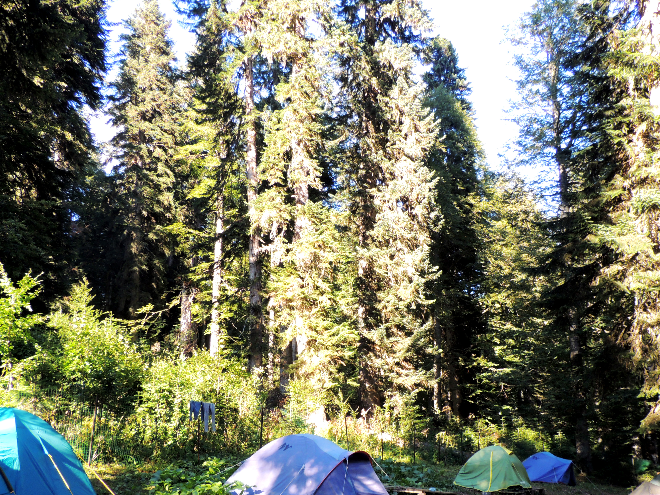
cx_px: 328
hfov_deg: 52.6
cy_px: 305
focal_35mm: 35
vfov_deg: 40.5
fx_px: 667
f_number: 3
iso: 100
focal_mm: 4.3
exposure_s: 1/100
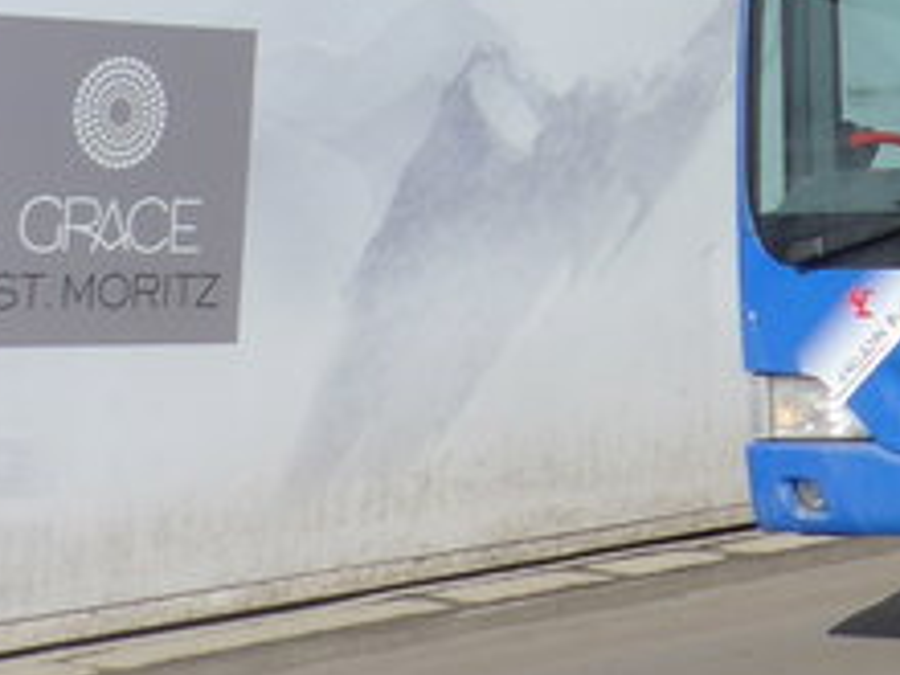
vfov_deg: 8.9
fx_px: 4108
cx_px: 1800
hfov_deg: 11.3
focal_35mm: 158
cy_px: -605
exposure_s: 1/1600
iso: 80
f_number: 3.2
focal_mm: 6
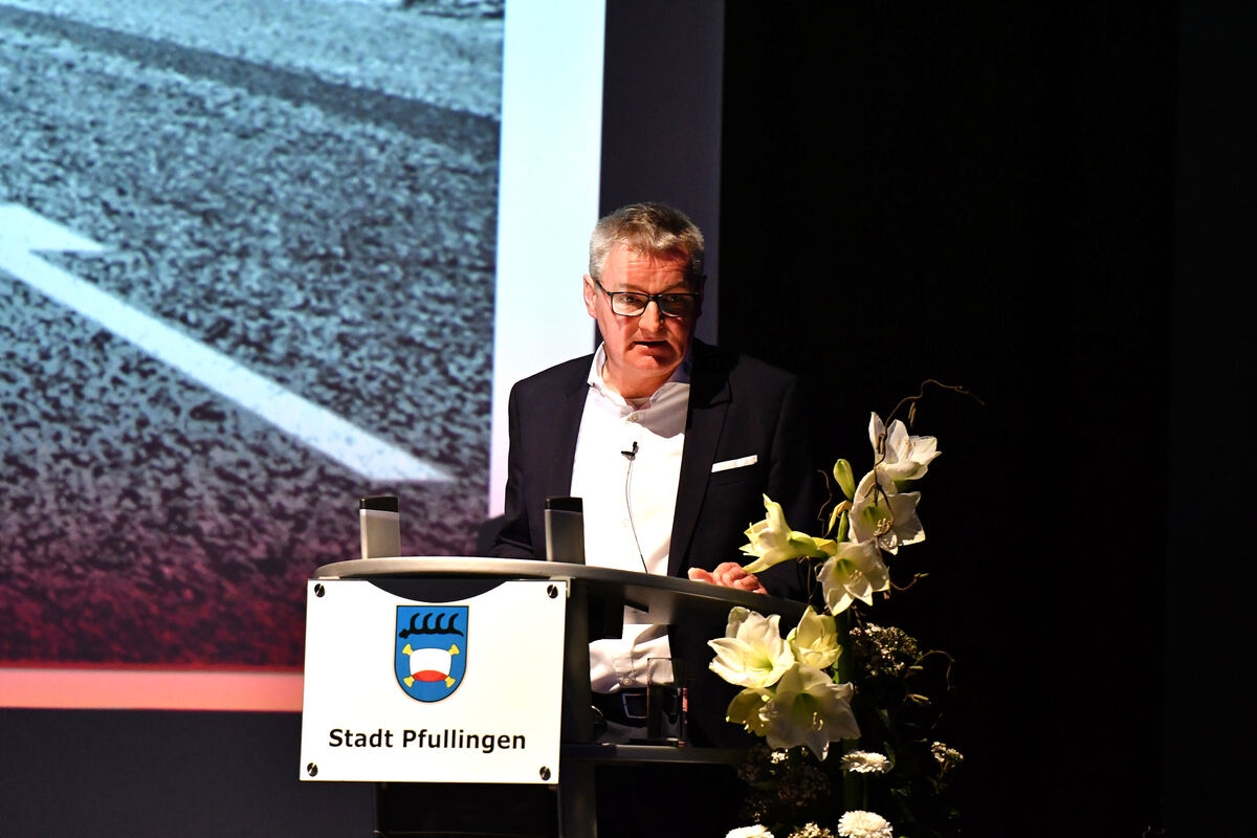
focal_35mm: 300
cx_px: 628
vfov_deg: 4.6
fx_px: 10474
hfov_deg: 6.9
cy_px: 419
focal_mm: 200
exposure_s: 1/500
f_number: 2.8
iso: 3200
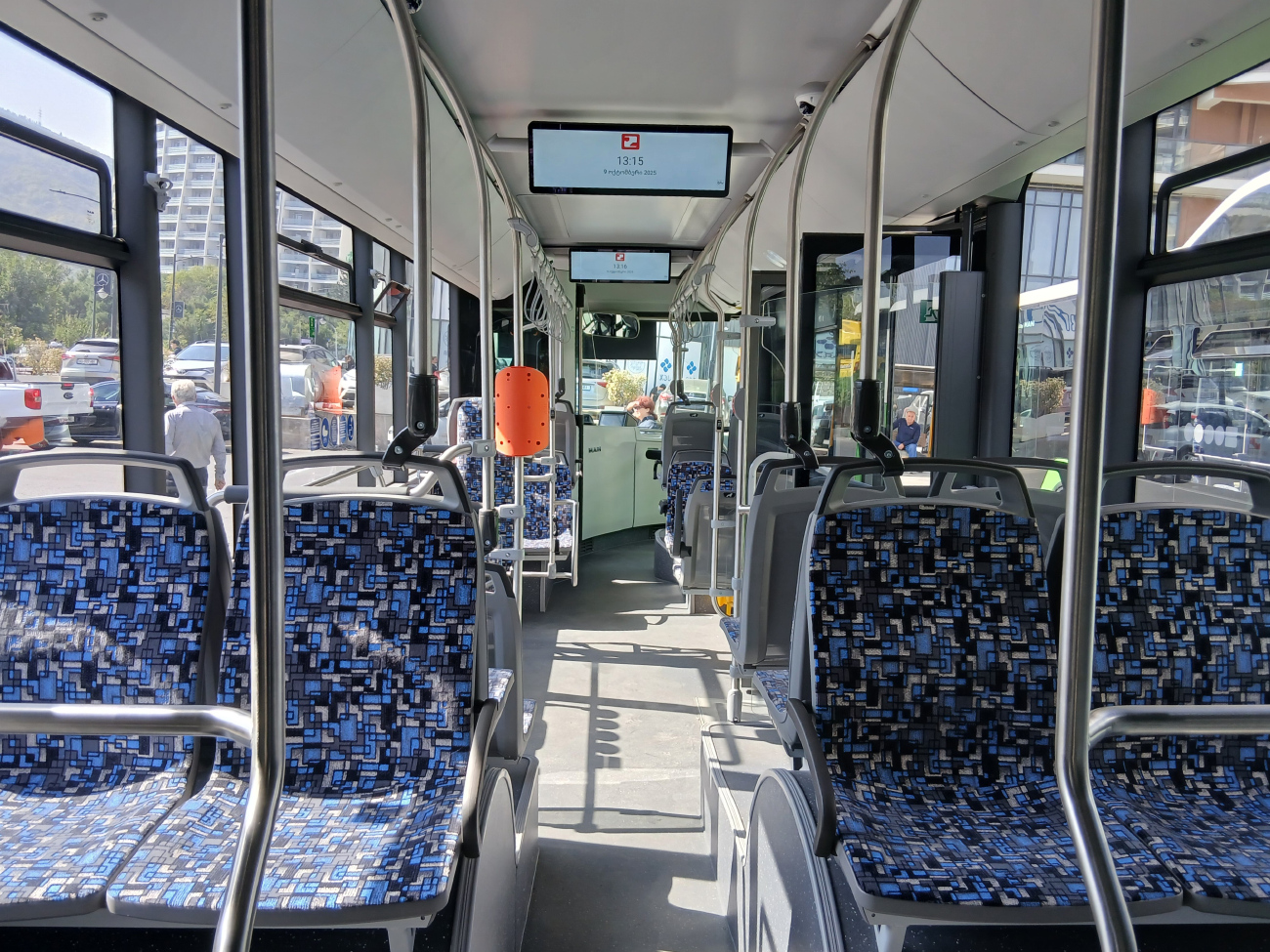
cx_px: 635
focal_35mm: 26
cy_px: 476
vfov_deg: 53.1
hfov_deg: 67.3
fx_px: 954
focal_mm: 3.98
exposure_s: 1/100
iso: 40
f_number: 1.8
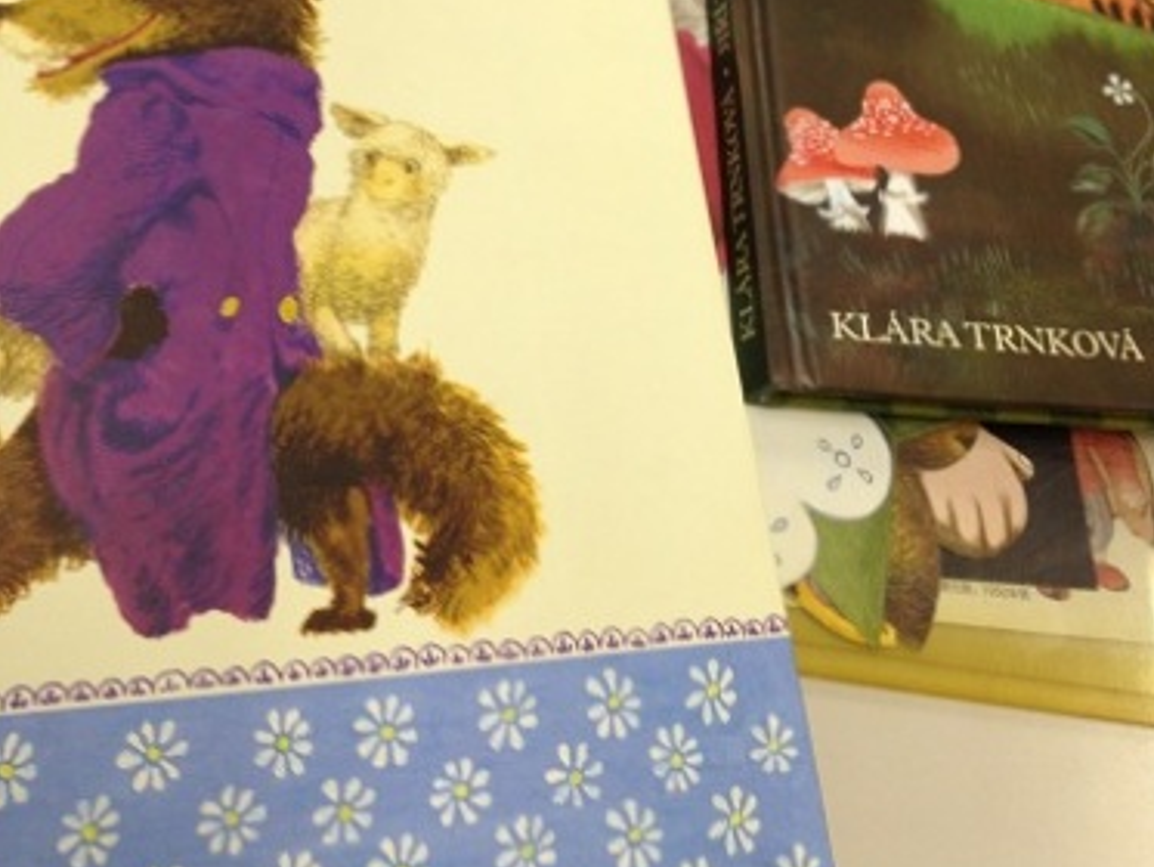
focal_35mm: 47
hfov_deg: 40.4
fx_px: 1567
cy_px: 142
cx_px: 579
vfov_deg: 30.0
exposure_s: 1/30
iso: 64
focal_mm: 4.28
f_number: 2.4
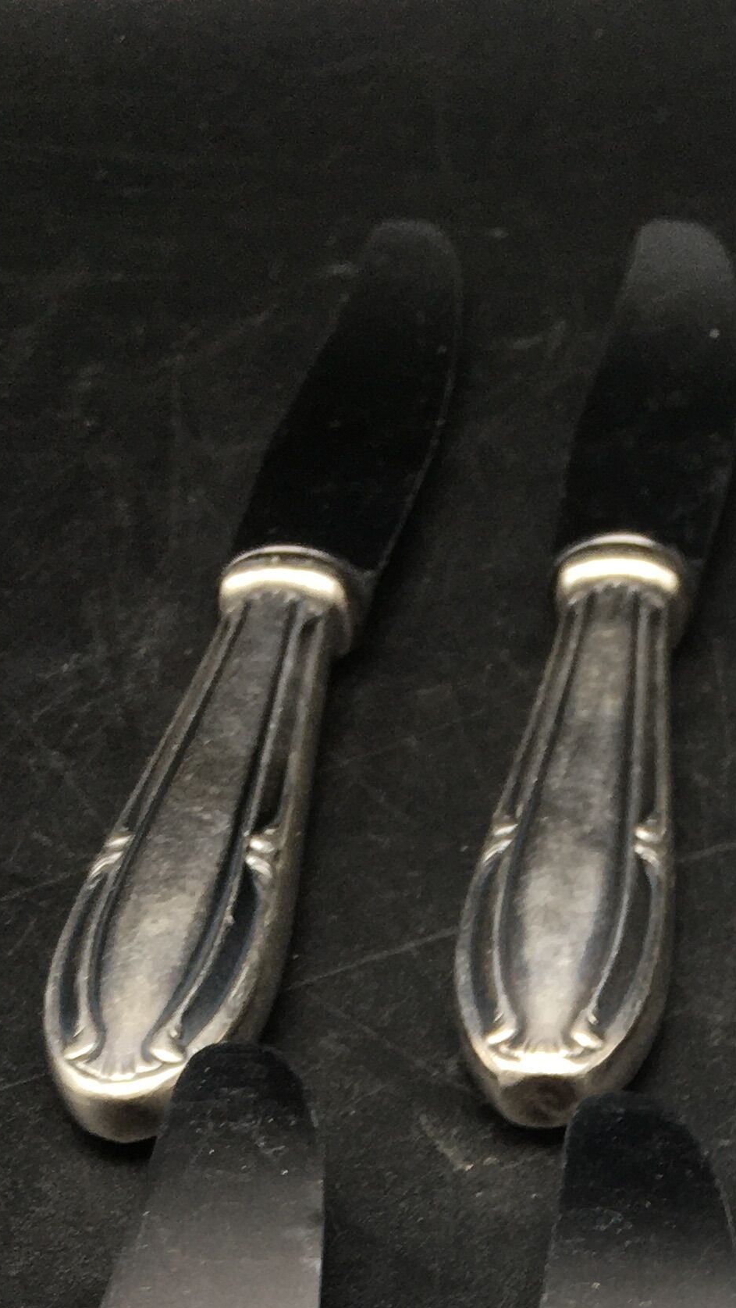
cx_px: 782
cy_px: 1573
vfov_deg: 25.1
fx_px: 2636
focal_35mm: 76
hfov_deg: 15.5
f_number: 2.2
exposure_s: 1/50
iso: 25
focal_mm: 4.15
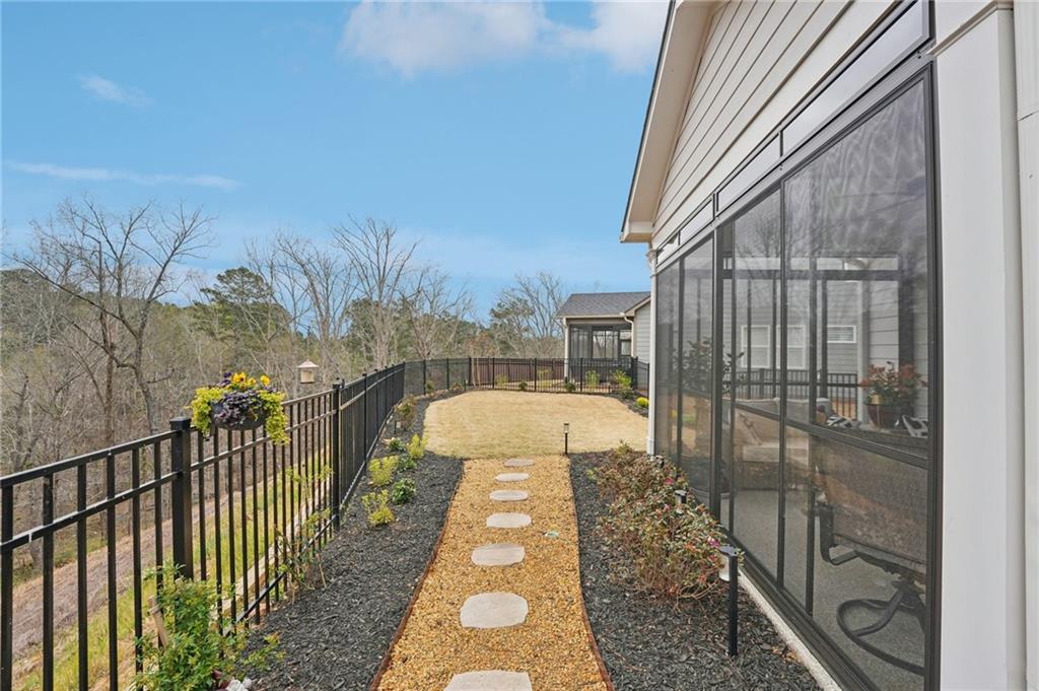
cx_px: 520
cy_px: 346
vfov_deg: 81.1
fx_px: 404
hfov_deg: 104.3
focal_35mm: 14
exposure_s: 1/640
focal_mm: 14
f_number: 8
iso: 320
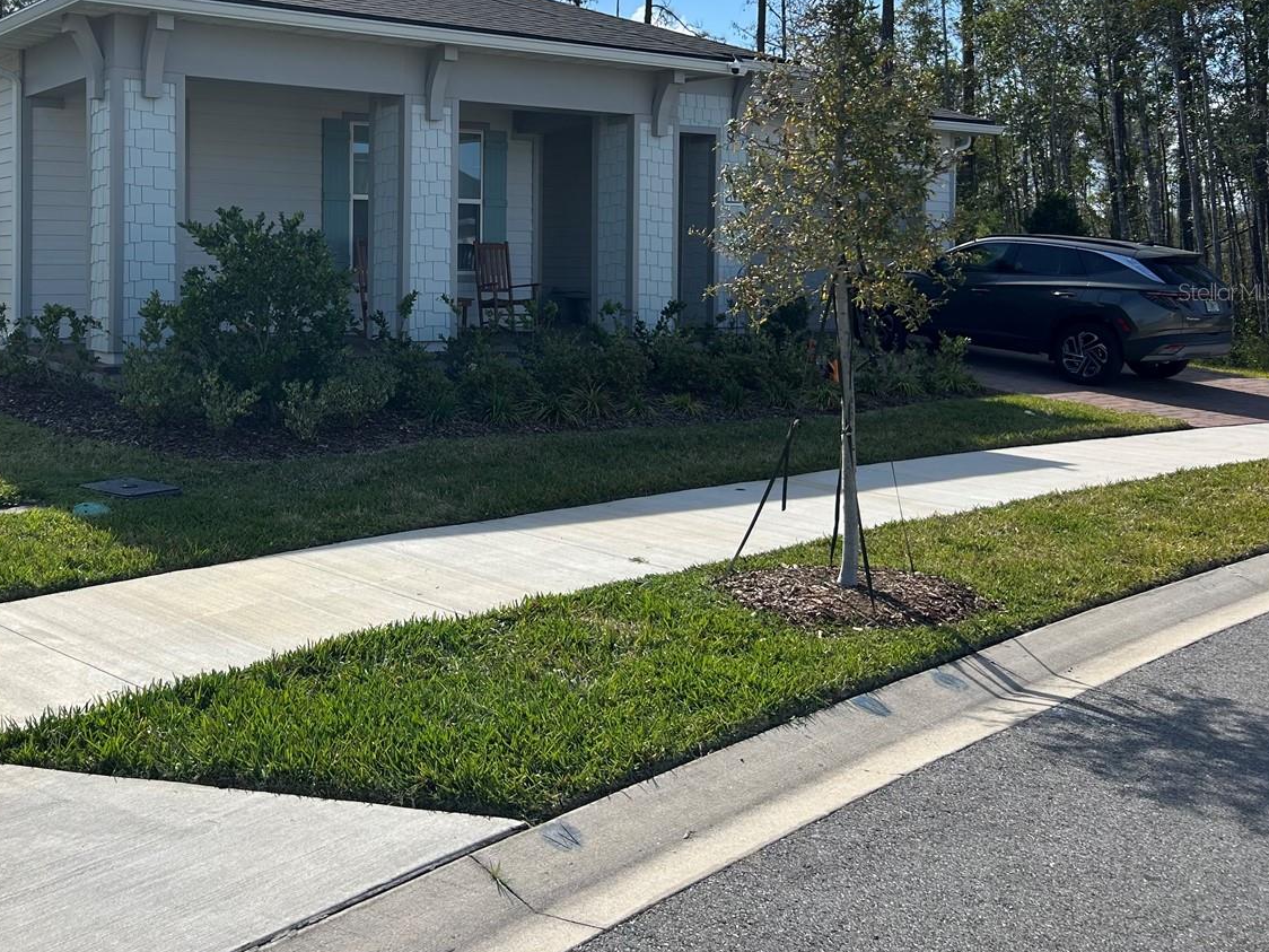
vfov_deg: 38.1
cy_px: 291
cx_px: 382
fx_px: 1356
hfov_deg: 48.9
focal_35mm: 37
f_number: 1.5
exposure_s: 1/4630
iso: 50
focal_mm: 5.7
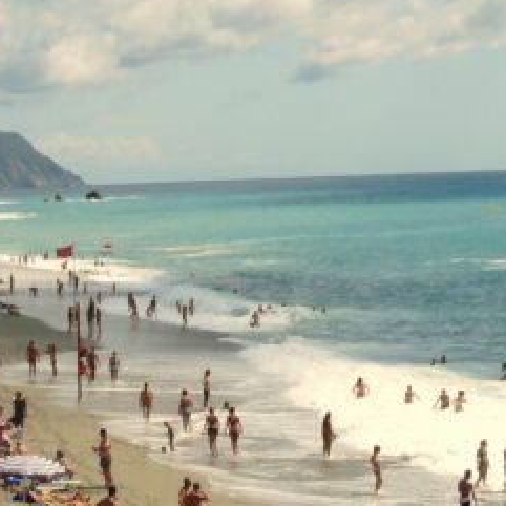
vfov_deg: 12.9
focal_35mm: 135
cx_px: 212
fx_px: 2233
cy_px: 271
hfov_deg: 12.9
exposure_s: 1/500
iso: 100
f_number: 7.1
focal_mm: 7.9
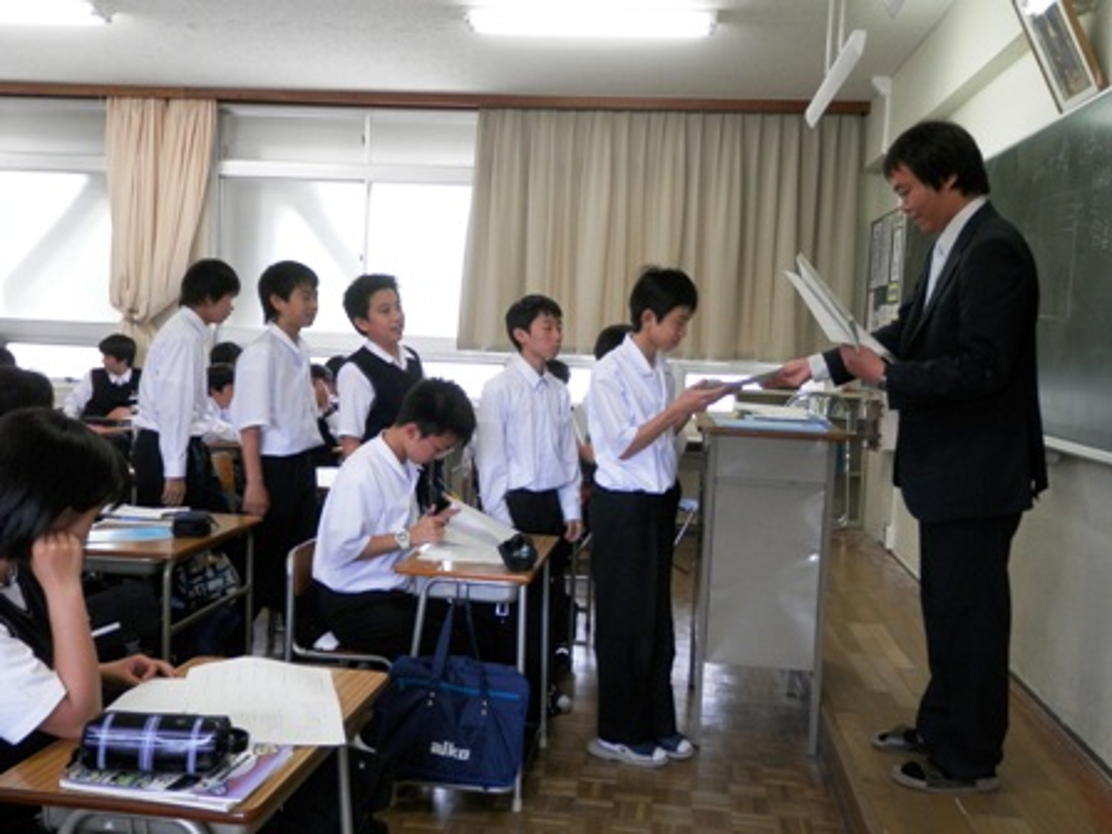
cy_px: 417
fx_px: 964
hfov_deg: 60.0
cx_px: 556
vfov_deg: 46.8
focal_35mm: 30
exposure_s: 1/60
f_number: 3.3
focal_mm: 5.5
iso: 200
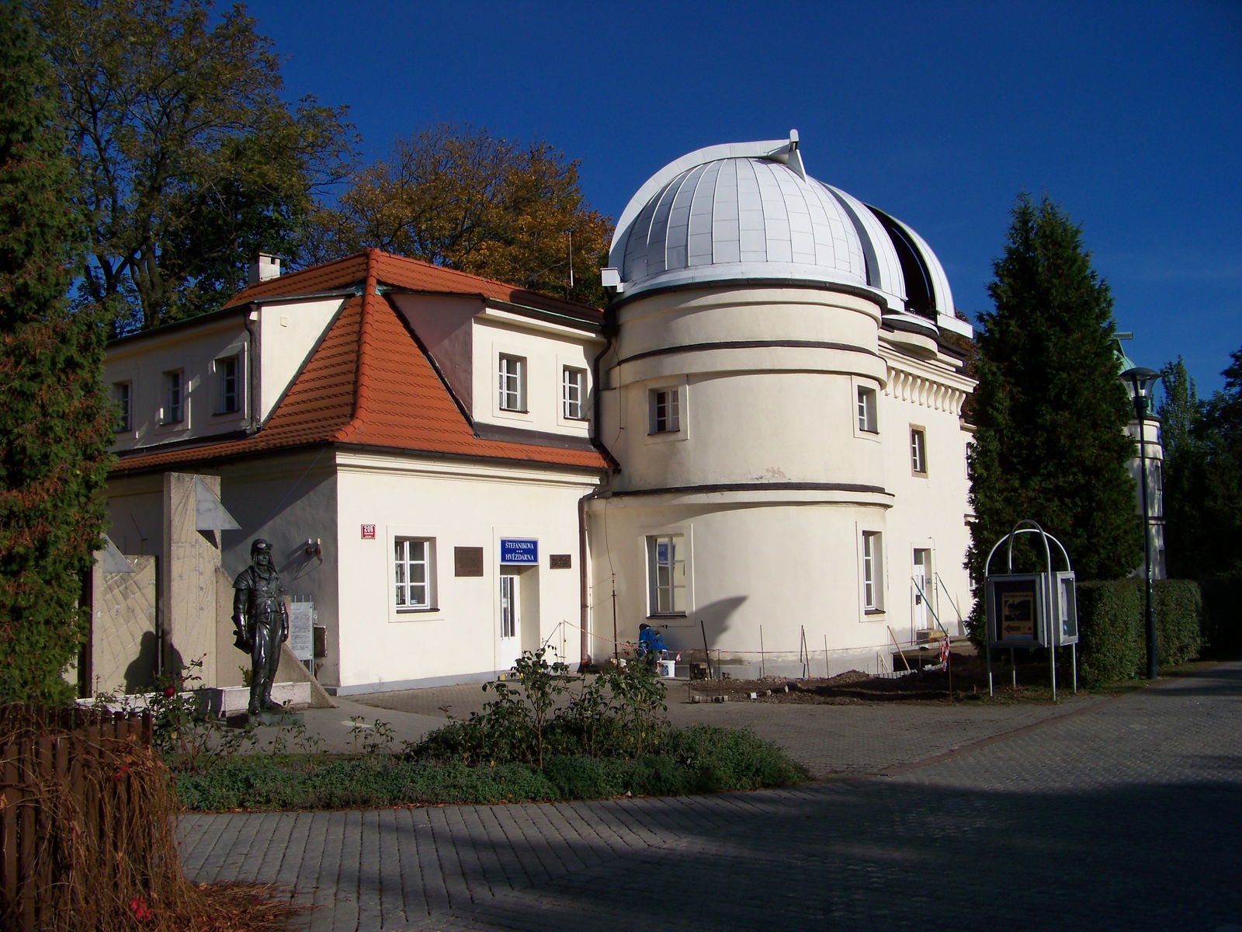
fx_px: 1292
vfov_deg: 39.7
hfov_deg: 51.4
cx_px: 621
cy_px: 466
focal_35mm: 36
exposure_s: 1/1000
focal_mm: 5.85
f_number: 4
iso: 64
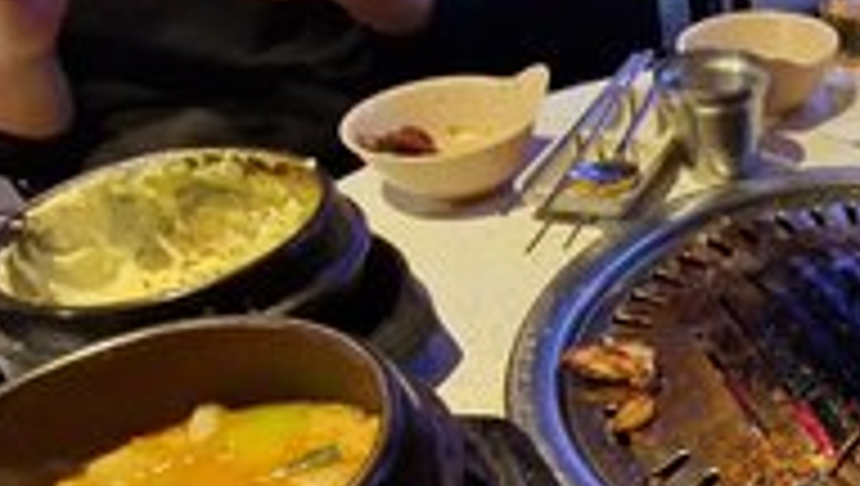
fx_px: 845
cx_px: 892
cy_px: 412
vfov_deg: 31.0
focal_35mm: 37
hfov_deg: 44.4
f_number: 2.2
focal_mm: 2.2
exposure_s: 1/30
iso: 400
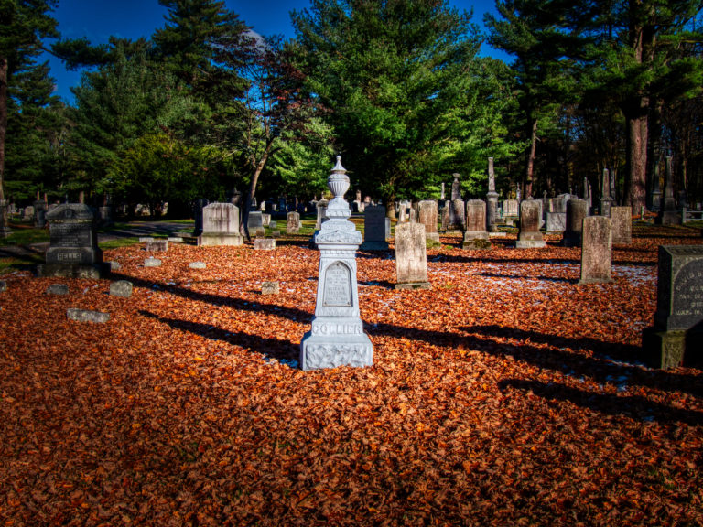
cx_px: 352
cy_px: 264
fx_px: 751
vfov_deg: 38.7
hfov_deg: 50.1
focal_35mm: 37
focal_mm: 17
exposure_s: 1/800
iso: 800
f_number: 10
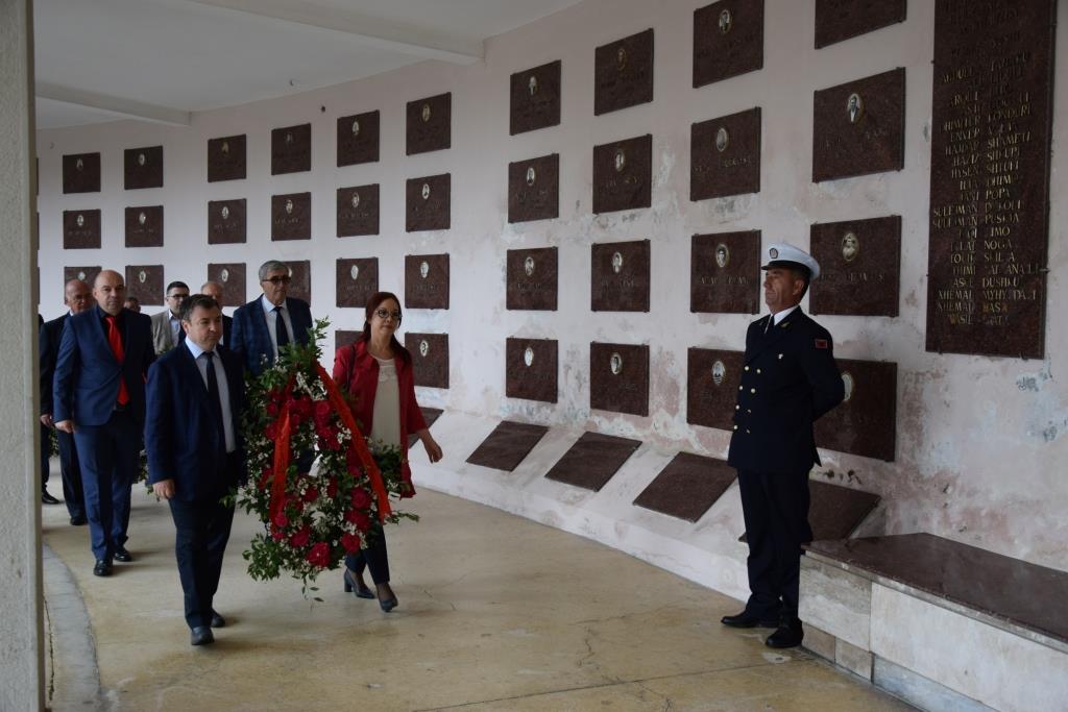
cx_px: 534
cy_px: 356
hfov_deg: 53.1
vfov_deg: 36.9
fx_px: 1068
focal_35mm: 36
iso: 500
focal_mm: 24
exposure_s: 1/60
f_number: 4
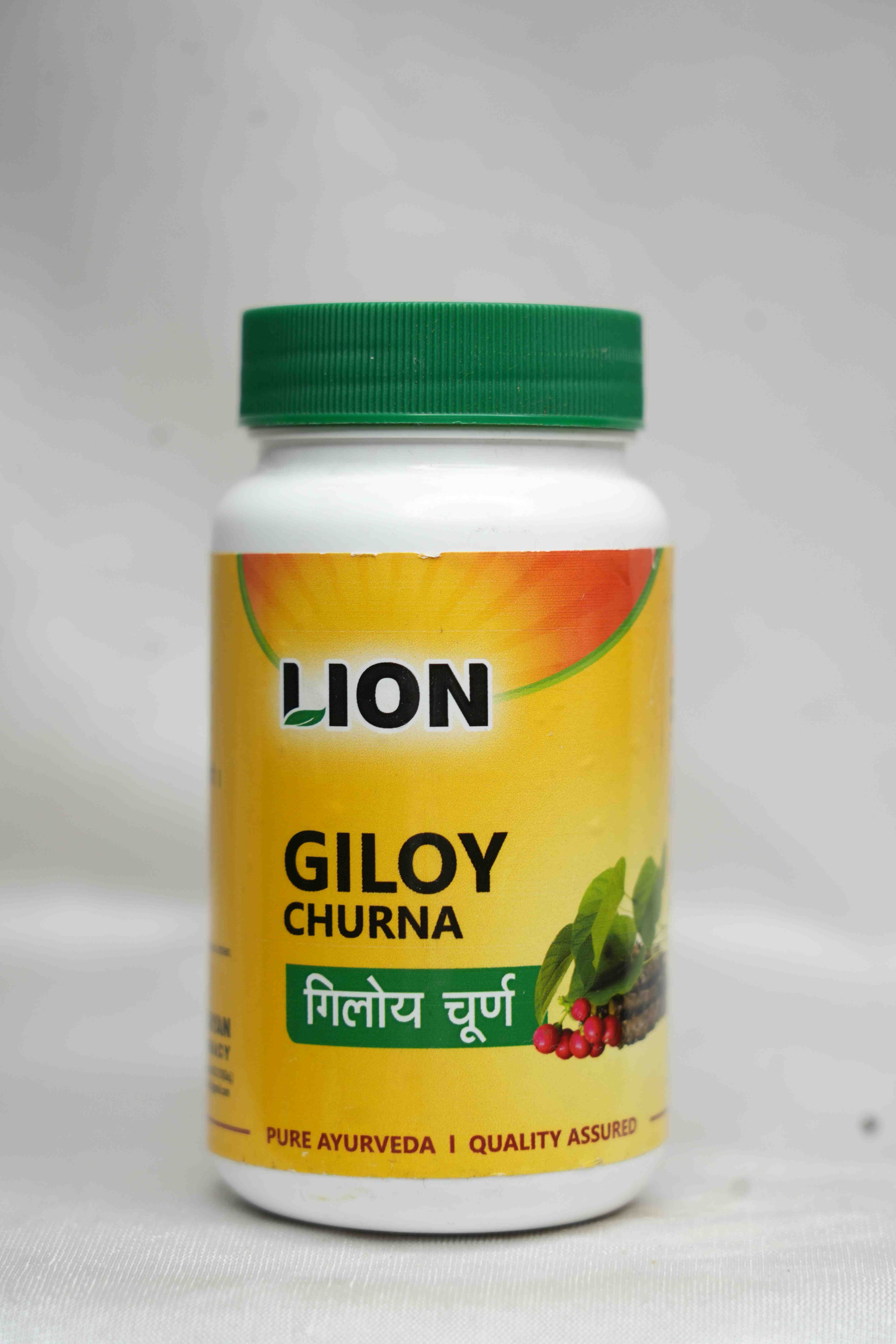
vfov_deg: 19.6
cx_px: 448
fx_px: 3882
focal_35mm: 104
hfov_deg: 13.2
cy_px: 672
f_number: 5.6
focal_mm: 104
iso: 250
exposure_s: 1/60
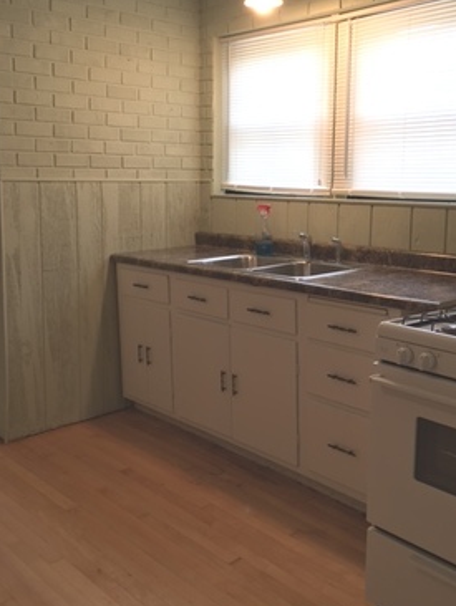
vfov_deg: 48.8
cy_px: 258
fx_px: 667
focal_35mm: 38
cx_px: 255
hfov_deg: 37.7
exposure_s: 1/40
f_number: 2.2
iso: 25
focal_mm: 4.15
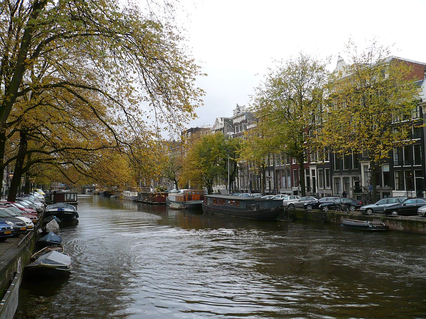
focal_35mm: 36
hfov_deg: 51.4
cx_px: 213
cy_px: 160
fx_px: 443
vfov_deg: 39.6
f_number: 2.9
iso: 100
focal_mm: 6
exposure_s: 1/250
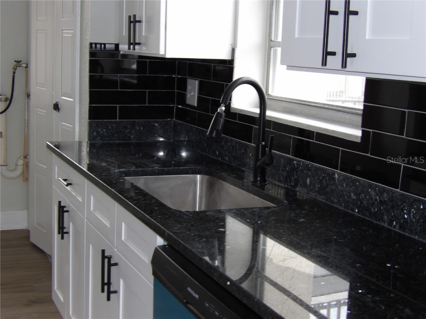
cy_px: 160
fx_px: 652
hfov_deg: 36.2
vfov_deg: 27.5
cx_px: 213
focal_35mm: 53
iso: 200
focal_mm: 9.5
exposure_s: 1/33
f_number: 3.9
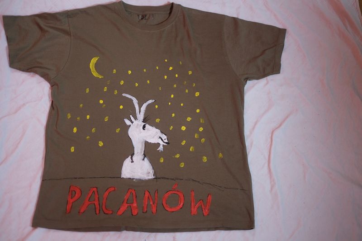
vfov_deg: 25.5
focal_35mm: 53
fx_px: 533
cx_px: 181
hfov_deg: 37.5
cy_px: 120
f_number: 1.4
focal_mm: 35
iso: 400
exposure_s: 1/52
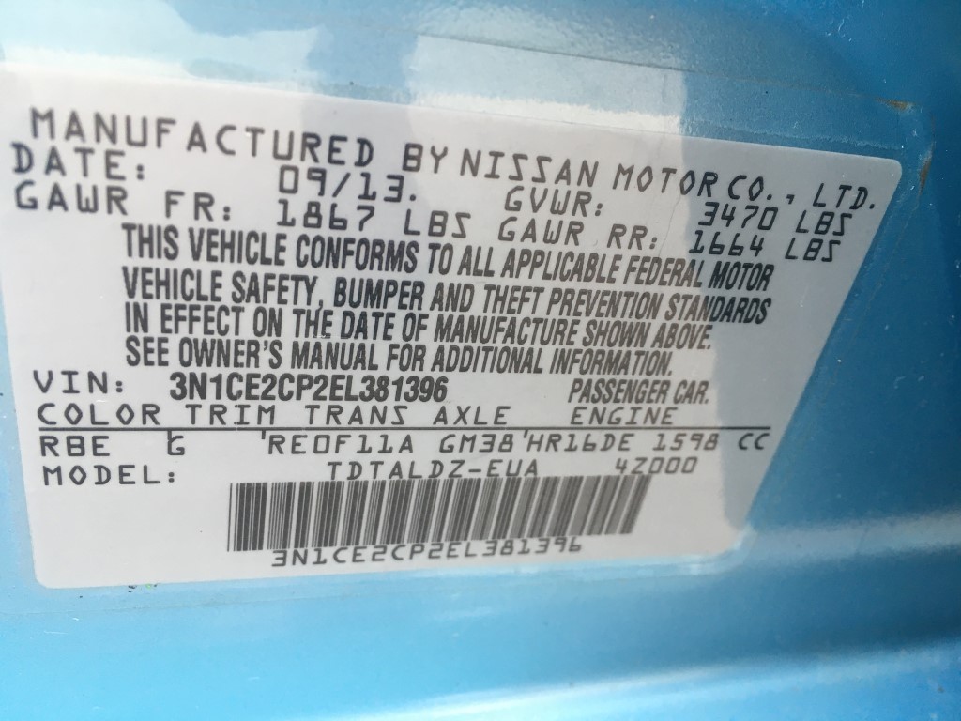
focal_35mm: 29
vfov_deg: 48.2
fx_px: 805
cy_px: 360
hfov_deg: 61.7
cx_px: 480
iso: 25
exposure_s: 1/40
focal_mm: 4.15
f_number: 2.2
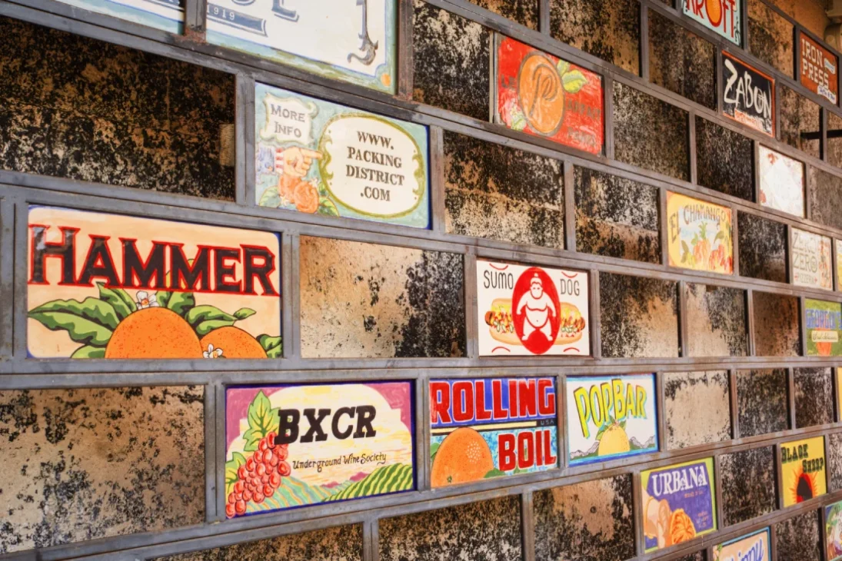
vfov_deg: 32.6
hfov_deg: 47.4
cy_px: 280
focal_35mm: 41
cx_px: 421
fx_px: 959
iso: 640
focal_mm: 27
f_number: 9
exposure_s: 1/40
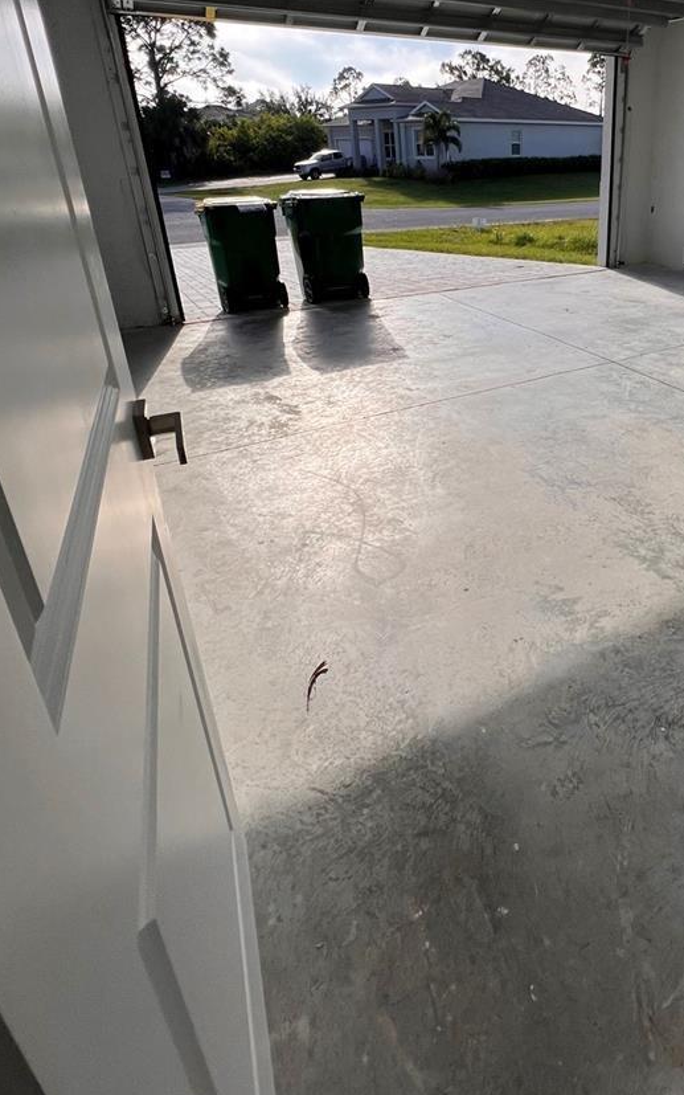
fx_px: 596
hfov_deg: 56.2
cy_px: 399
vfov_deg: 83.1
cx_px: 527
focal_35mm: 20
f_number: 1.8
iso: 32
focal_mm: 1.57
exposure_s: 1/2179
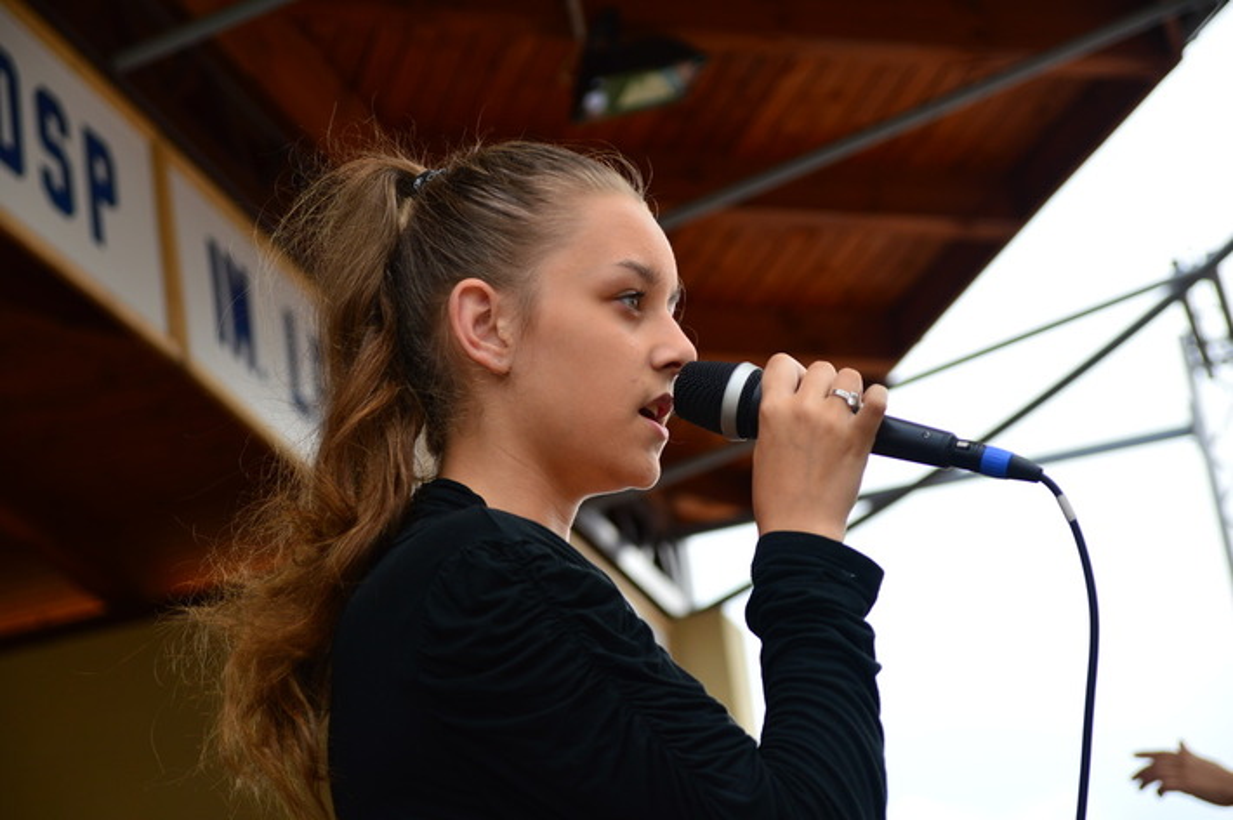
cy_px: 410
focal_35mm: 87
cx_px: 616
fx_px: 2977
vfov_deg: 15.7
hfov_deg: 23.4
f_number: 4
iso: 100
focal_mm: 58
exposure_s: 1/320
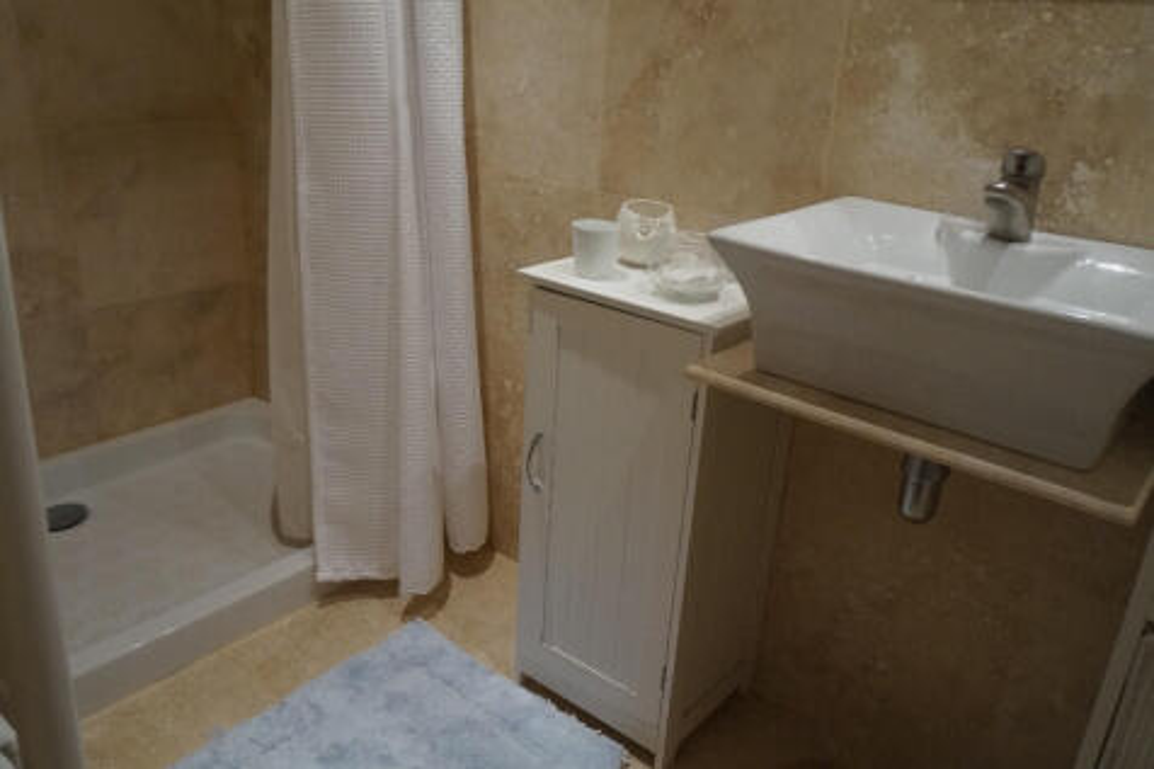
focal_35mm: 27
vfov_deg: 47.9
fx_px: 865
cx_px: 577
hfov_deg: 67.4
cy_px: 384
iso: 1600
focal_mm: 18
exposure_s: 1/160
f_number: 4
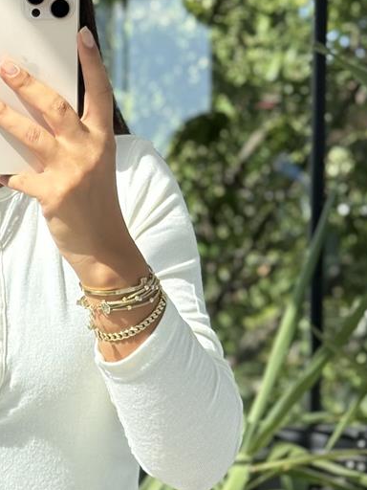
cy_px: 396
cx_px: 2
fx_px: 1767
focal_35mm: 125
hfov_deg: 11.7
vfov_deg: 15.7
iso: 64
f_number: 1.78
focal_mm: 6.76
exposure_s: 1/1222
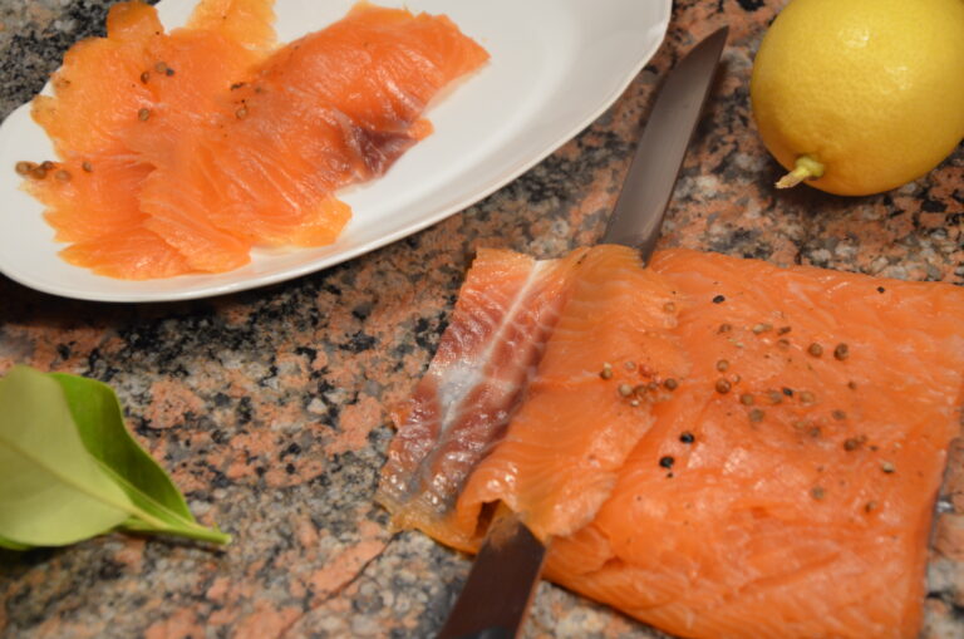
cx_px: 482
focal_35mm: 112
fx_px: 3007
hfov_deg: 18.2
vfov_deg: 12.1
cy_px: 320
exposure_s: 1/30
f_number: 5.3
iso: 1600
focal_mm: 75
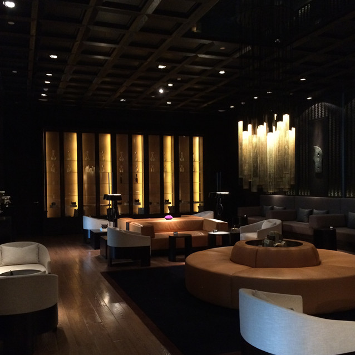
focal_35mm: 36
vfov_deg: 46.0
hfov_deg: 46.0
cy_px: 192
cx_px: 176
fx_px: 418
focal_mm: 4.12
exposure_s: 1/17
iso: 320
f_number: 2.2
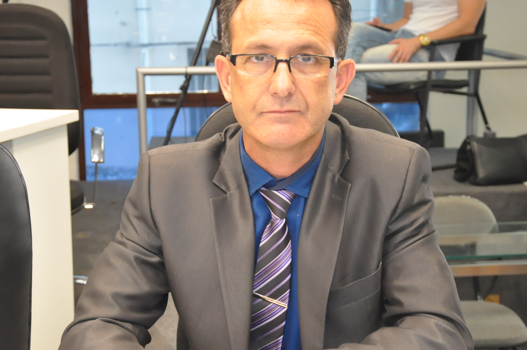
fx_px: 1004
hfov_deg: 29.4
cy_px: 141
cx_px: 271
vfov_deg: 19.8
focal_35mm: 69
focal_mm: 35
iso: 2000
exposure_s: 1/60
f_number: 5
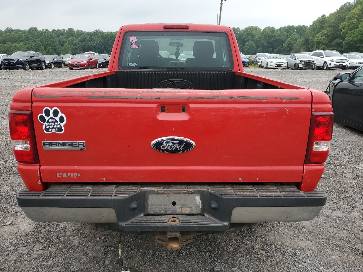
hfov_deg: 67.3
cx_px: 182
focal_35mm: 26
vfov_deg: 53.1
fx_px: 273
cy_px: 136
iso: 50
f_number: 1.5
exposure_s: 1/312
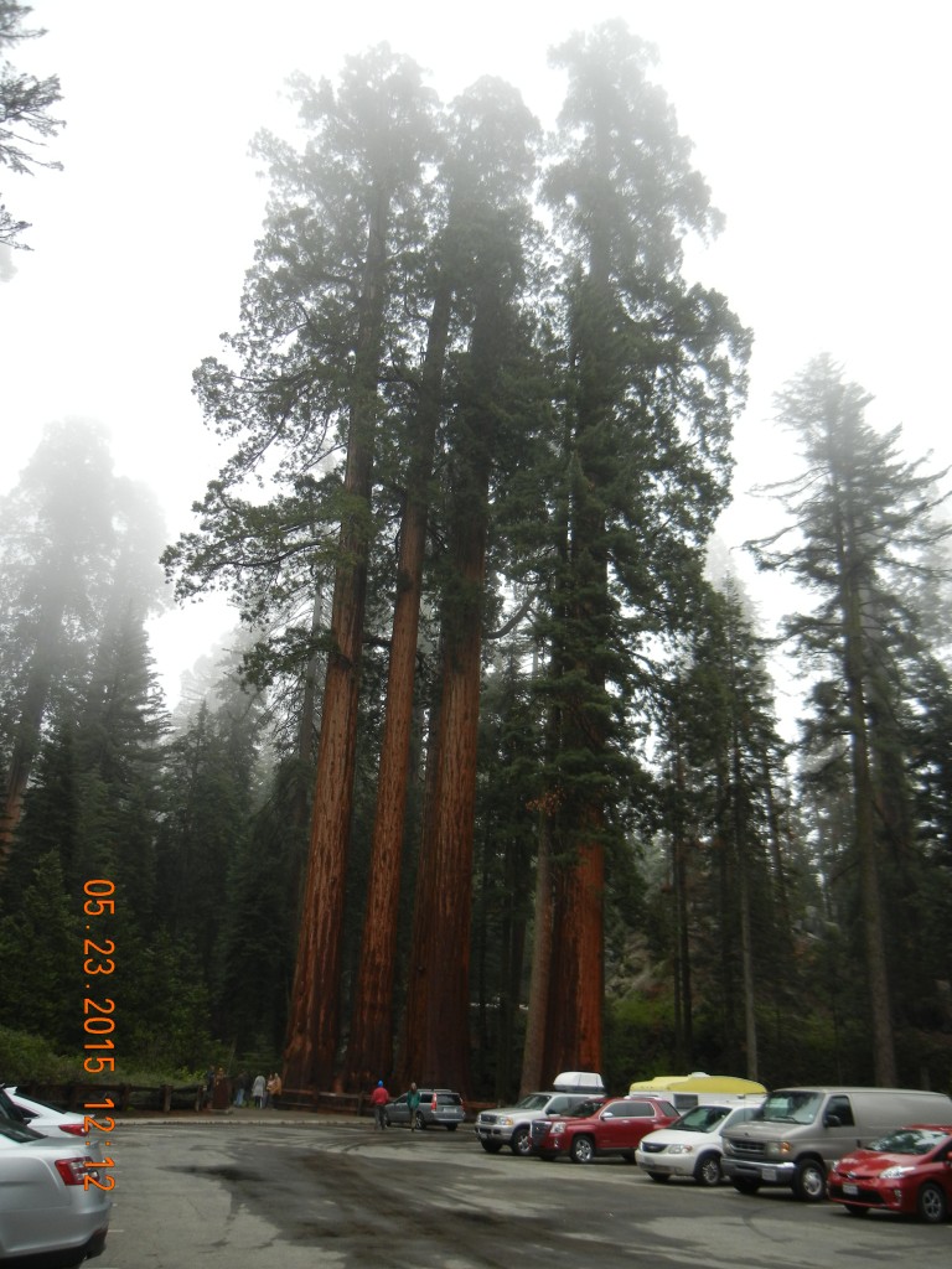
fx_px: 1100
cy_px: 634
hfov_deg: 46.8
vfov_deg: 60.0
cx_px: 476
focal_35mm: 30
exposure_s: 1/220
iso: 160
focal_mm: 5.4
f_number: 3.5
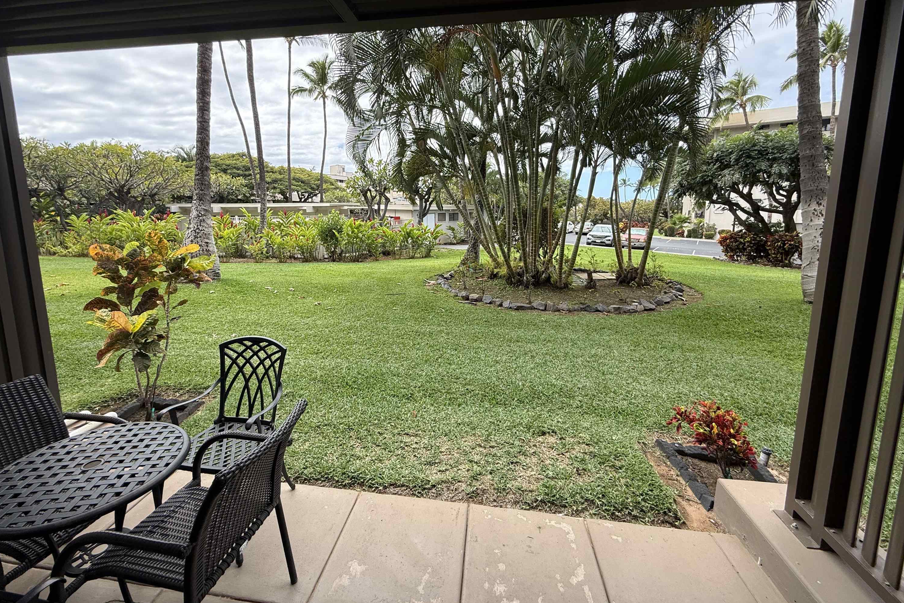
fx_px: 377
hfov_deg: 100.4
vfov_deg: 76.8
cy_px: 257
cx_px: 444
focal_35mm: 15
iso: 64
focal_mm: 2.22
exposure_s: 1/574
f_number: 2.2
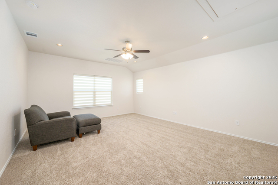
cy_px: 92
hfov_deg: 104.2
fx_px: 108
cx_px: 139
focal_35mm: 14
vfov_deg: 81.2
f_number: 8
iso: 320
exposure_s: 1/10
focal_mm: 14
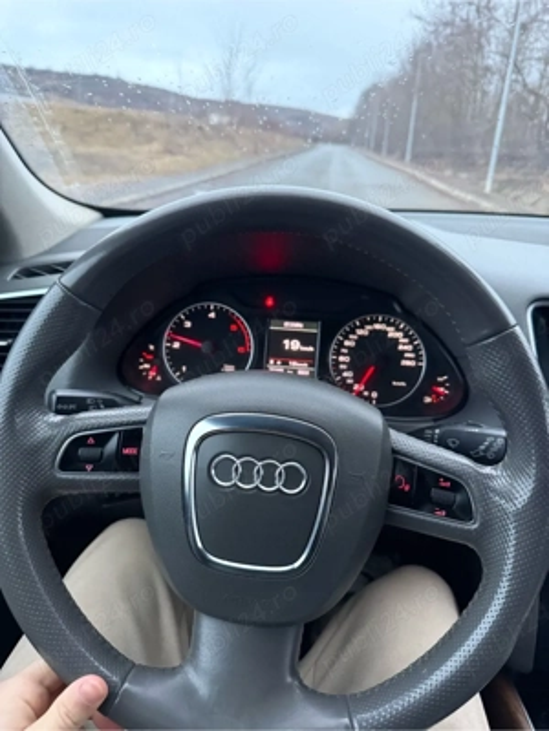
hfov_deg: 56.8
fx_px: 508
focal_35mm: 24
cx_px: 274
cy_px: 366
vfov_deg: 71.6
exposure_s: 1/60
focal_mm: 6.76
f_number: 1.78
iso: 640
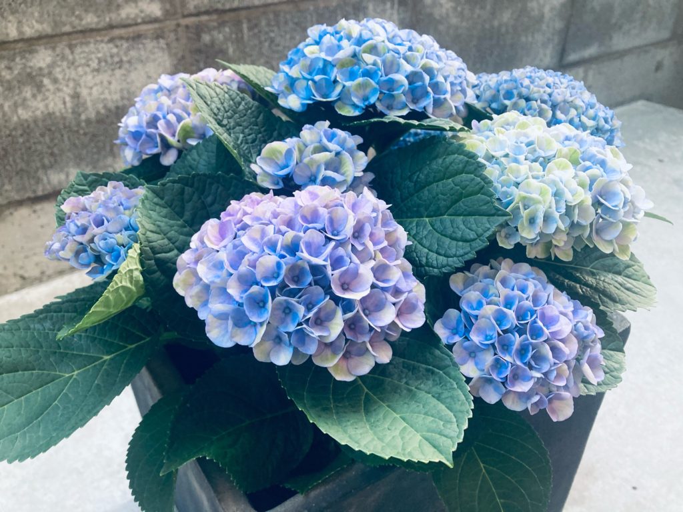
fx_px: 552
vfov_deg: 49.7
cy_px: 256
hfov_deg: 63.4
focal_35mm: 28
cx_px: 342
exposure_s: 1/50
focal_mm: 3.99
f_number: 1.8
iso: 125
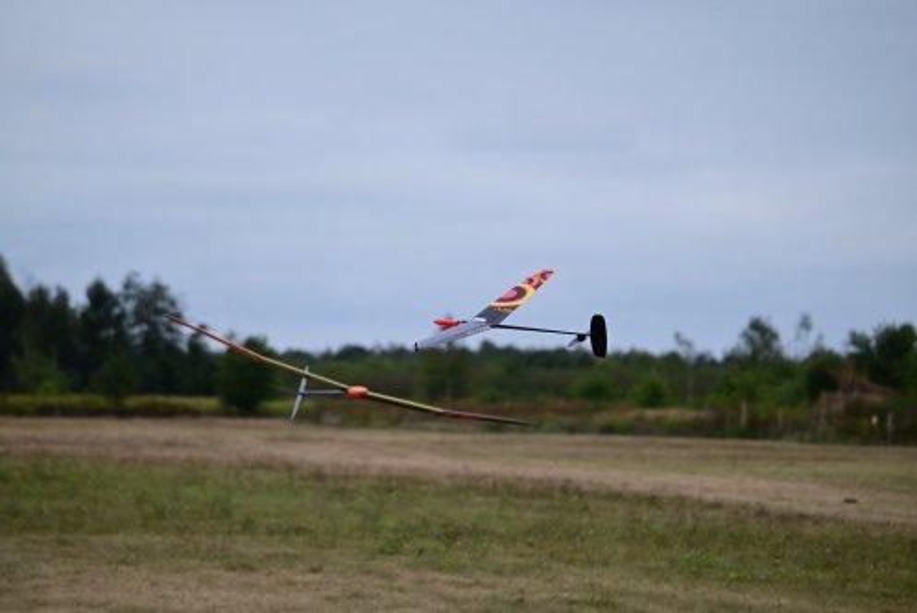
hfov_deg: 8.2
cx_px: 458
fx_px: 6372
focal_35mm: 250
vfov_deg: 5.5
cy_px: 306
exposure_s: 1/2500
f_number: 6.3
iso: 1000
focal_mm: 250
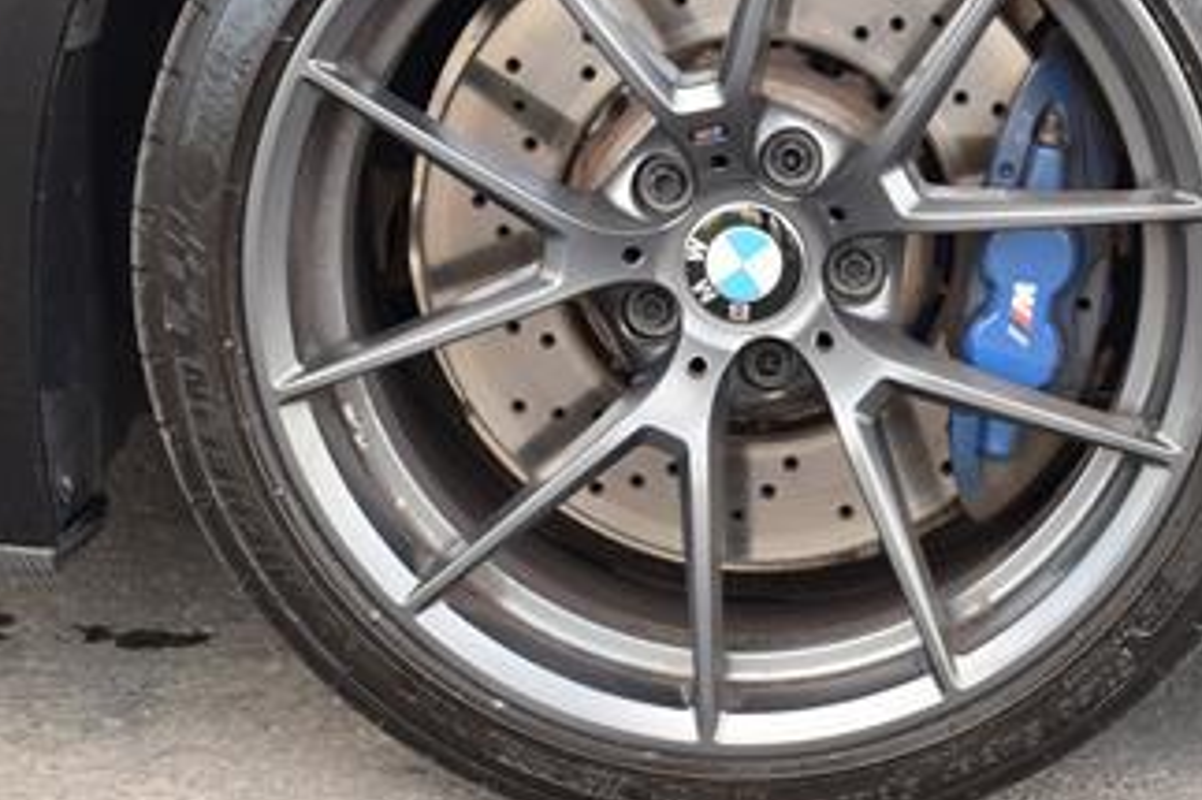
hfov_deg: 20.1
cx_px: 1008
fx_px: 3345
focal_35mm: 100
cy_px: 125
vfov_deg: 13.6
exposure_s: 1/125
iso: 400
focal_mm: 27
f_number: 5.6
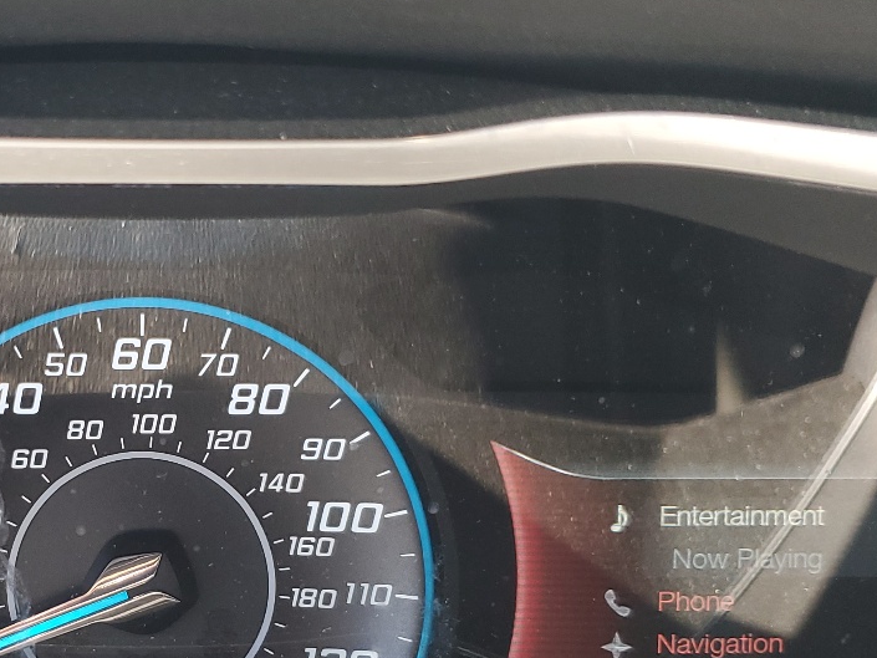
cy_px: 510
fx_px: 1495
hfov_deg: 31.6
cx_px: 147
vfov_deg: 24.5
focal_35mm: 59
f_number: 1.5
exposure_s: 1/120
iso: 71
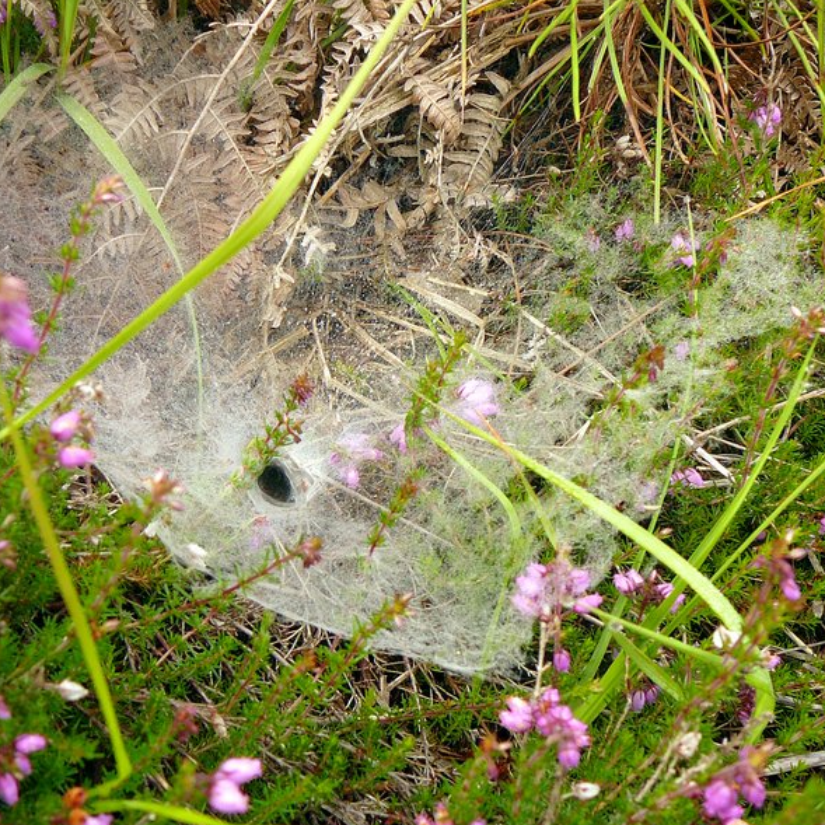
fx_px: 1132
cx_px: 353
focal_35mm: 42
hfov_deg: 39.9
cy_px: 415
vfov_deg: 40.0
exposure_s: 1/125
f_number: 2.8
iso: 80
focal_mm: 5.2
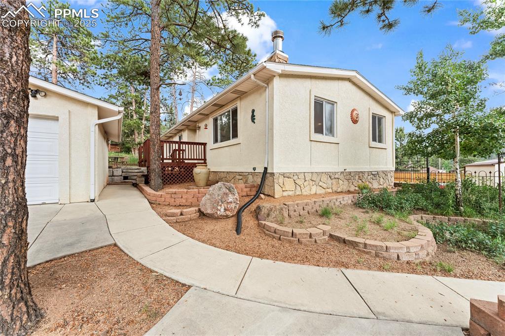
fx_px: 196
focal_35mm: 14
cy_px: 168
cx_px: 252
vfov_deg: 81.2
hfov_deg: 104.3
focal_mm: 14
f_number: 8
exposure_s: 1/30
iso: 100
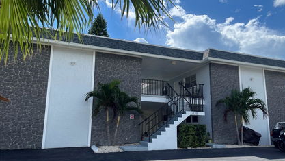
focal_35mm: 29
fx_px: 219
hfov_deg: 66.0
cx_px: 145
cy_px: 87
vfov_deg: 40.2
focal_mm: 5.1
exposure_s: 1/3049
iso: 50
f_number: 1.6
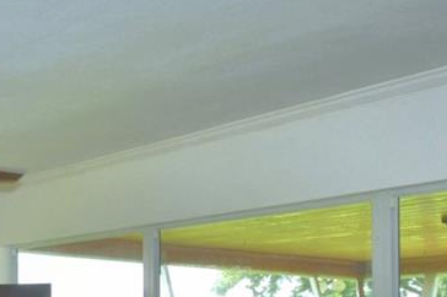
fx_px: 819
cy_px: 313
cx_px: -210
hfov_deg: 24.4
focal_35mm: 66
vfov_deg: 19.8
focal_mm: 10
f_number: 4.5
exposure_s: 1/60
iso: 160
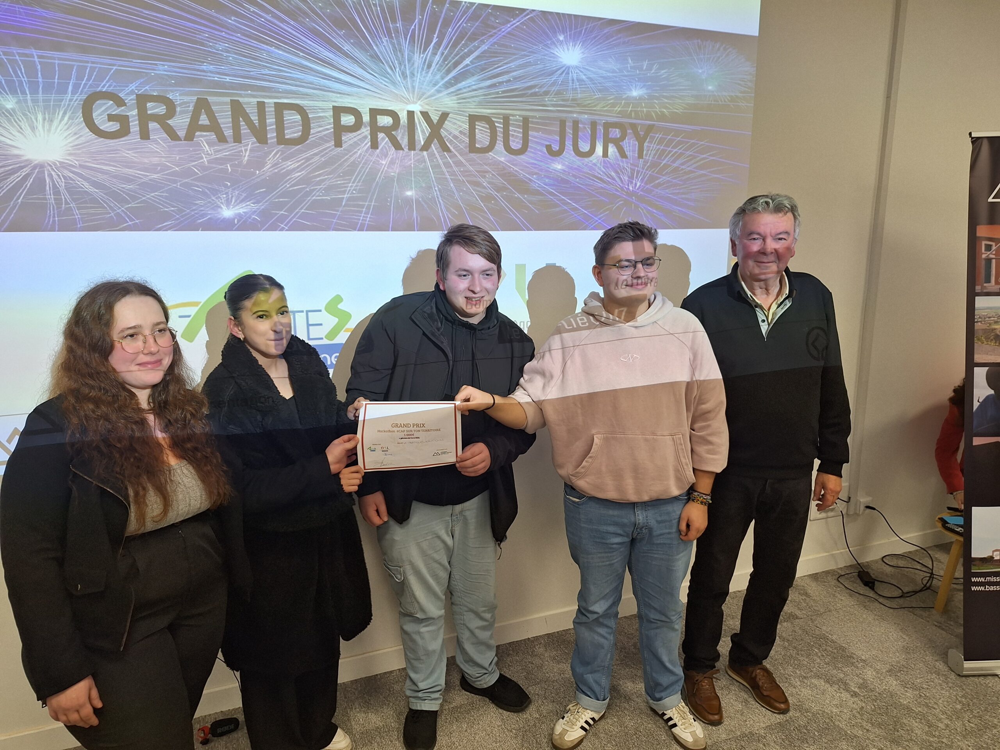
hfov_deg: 73.9
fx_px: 664
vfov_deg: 58.9
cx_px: 500
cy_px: 375
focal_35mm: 23
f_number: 1.8
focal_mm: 5.54
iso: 50
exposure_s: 1/50
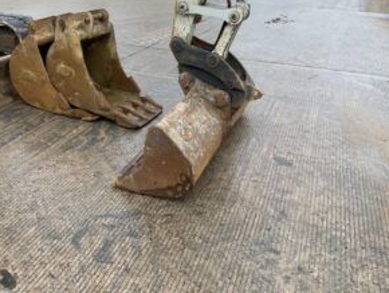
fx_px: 405
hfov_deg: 50.9
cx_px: 152
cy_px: 122
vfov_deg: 39.6
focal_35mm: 36
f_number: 1.8
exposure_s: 1/122
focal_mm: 3
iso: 20
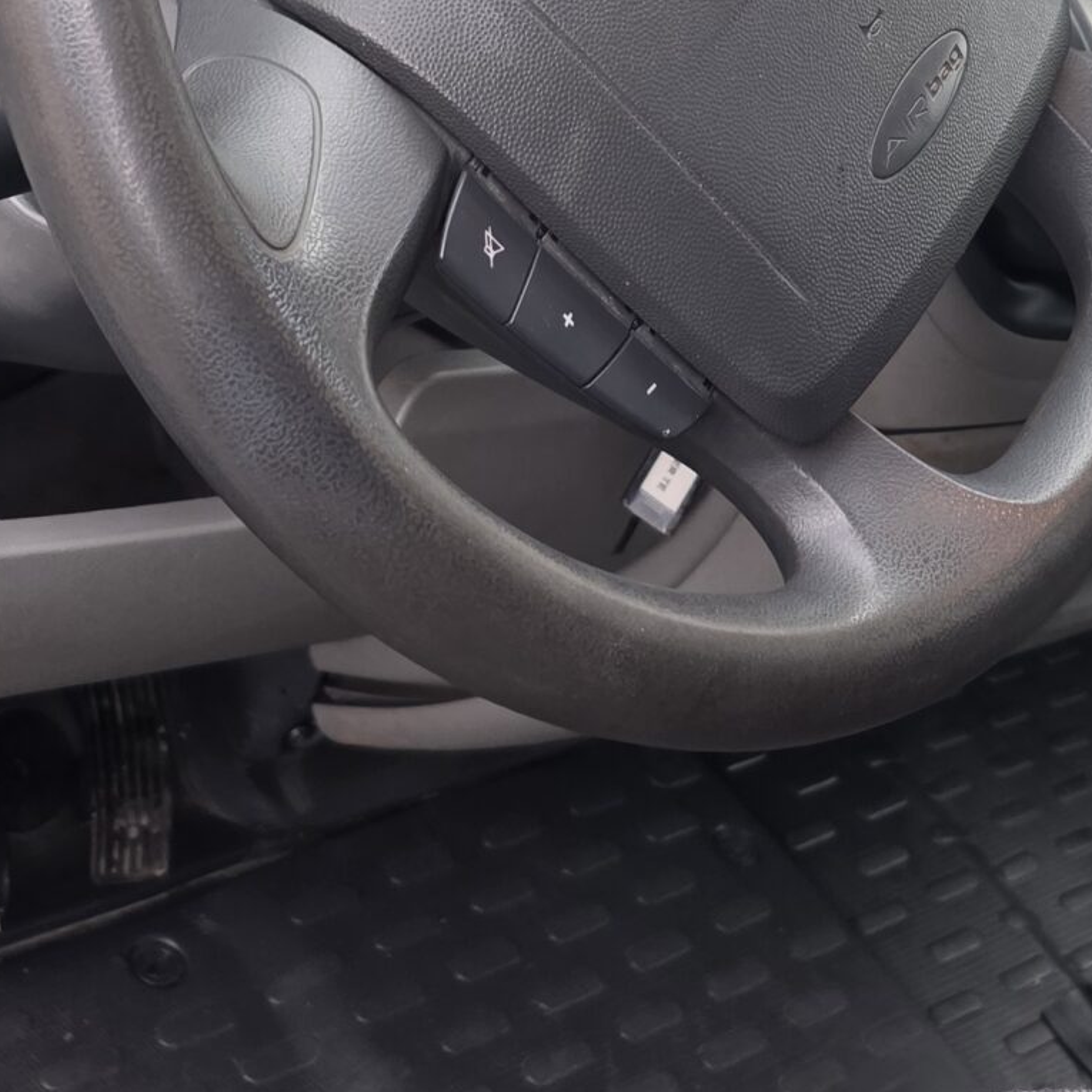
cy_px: -206
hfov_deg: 25.3
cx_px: 622
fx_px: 2427
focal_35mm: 68
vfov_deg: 23.3
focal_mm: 6.25
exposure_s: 1/100
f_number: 1.7
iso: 125
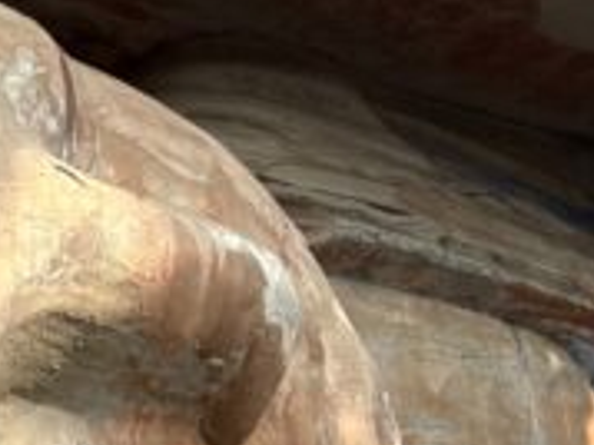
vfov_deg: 26.1
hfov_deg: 31.9
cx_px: -40
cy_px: 402
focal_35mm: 54
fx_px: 926
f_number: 2.2
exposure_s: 1/596
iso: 50
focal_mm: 2.22
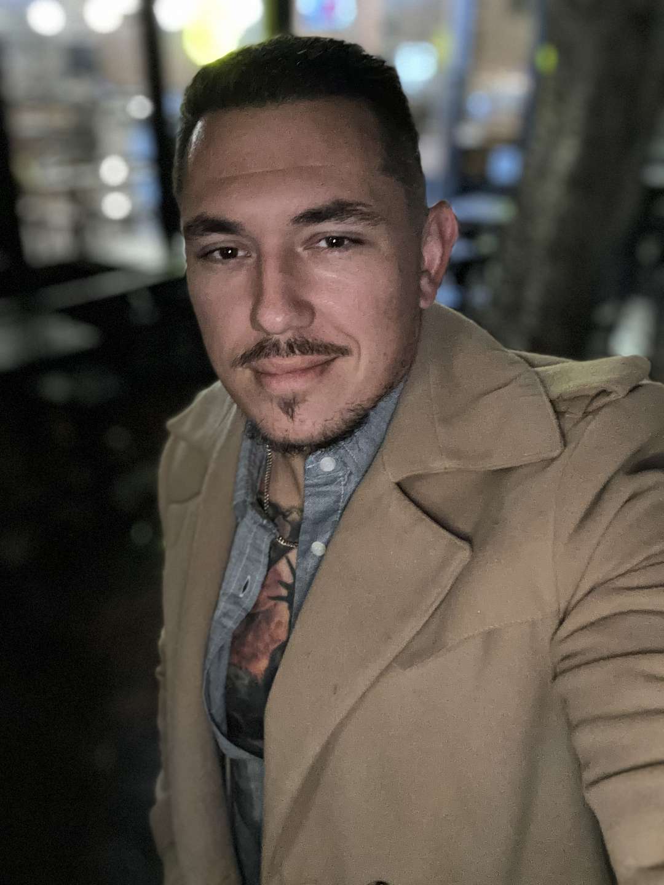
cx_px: 332
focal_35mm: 30
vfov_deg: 60.0
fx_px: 767
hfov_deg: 46.8
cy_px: 442
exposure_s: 1/16
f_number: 1.9
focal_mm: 2.69
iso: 400
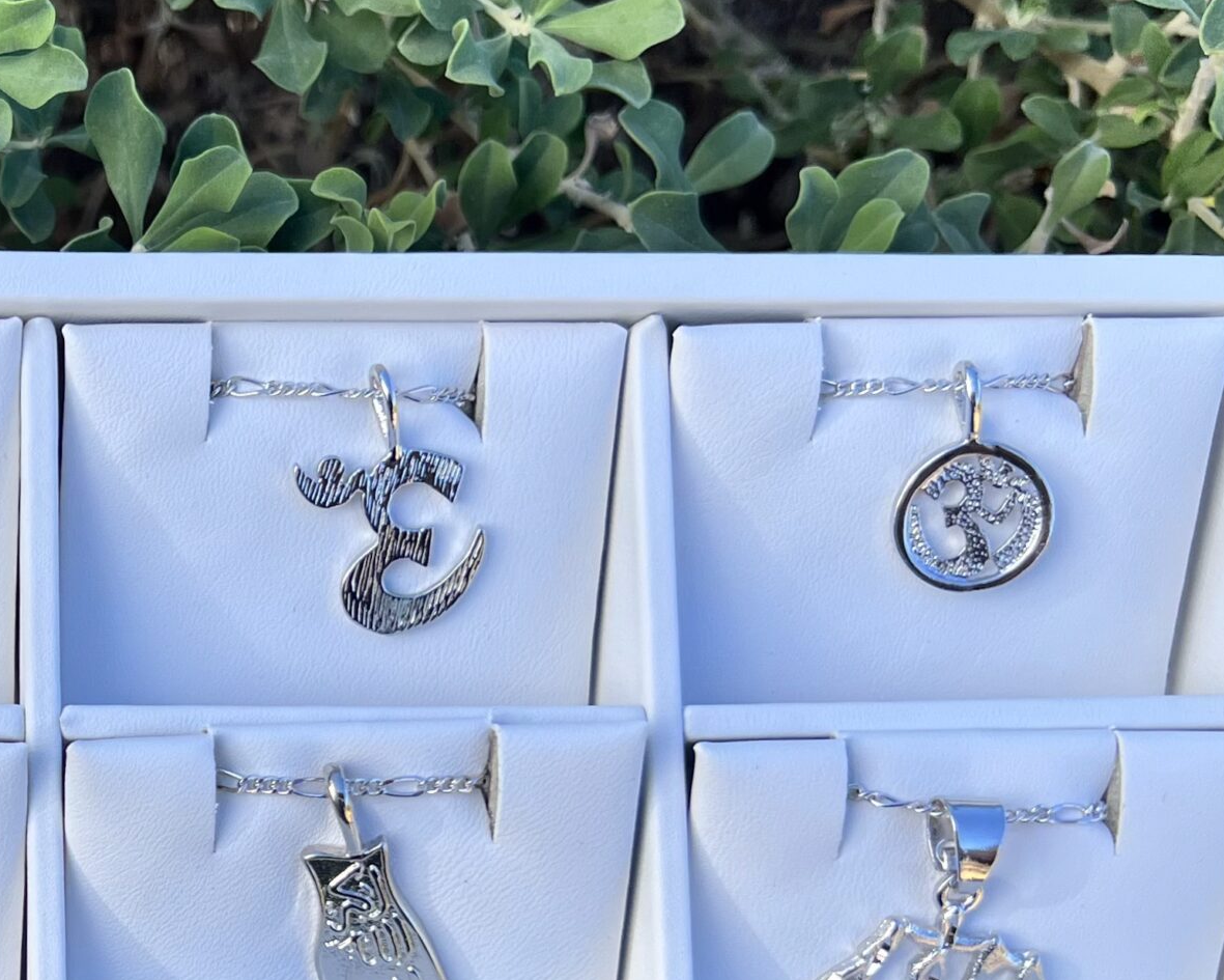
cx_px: 21
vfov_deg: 27.4
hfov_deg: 31.7
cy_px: 662
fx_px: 1993
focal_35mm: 55
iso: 50
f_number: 1.5
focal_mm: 5.7
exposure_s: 1/1079
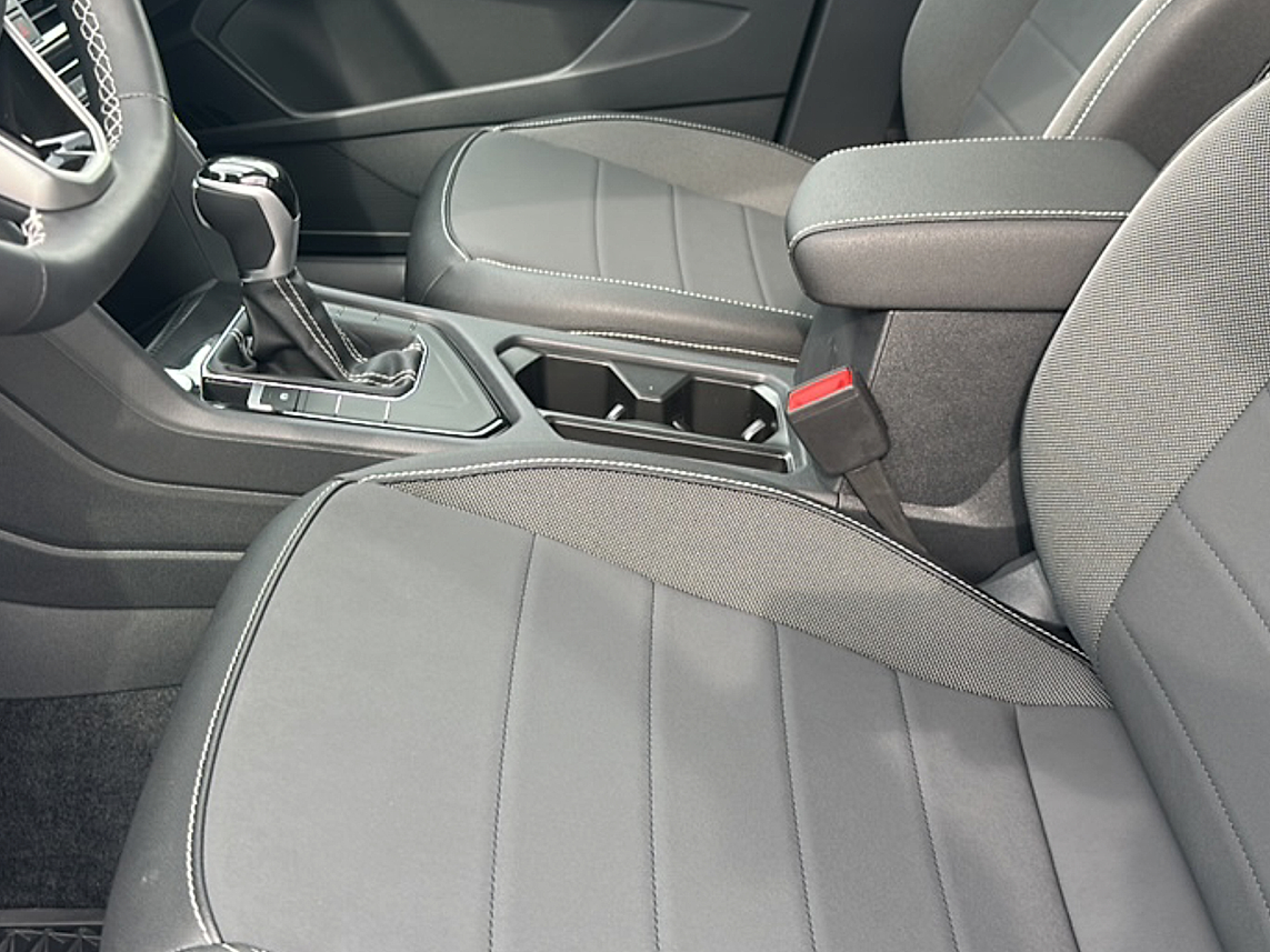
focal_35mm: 35
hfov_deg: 52.6
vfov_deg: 40.2
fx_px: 1284
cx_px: 578
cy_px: 319
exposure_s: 1/193
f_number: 1.78
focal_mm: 6.86
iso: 64
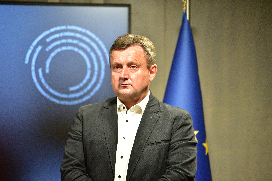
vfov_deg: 6.9
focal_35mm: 200
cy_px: 90
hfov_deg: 10.3
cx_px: 136
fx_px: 1512
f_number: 2.8
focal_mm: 200
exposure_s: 1/250
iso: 1600
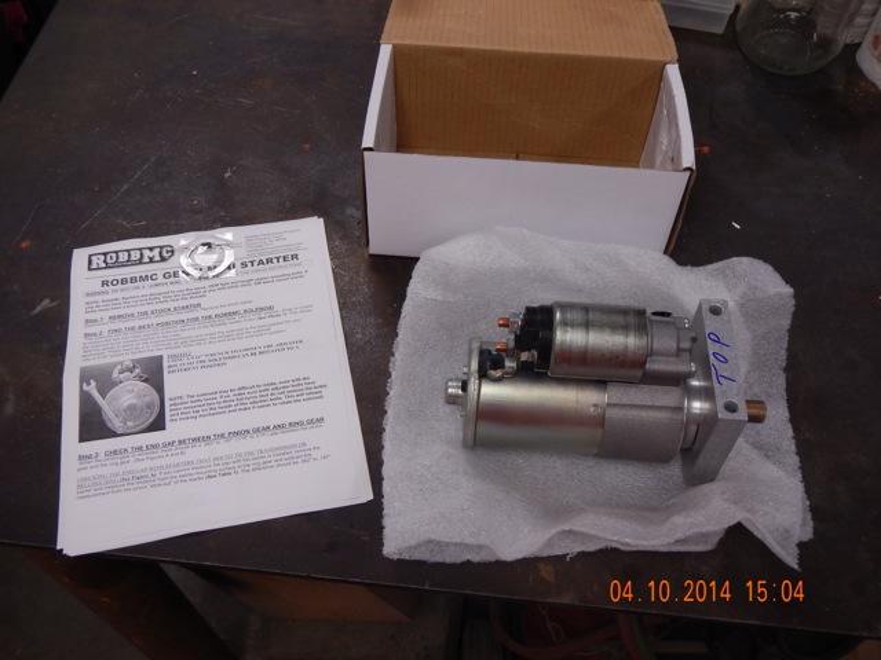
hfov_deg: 55.4
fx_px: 840
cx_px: 440
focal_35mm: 33
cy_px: 330
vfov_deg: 42.9
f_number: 3.9
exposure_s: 1/30
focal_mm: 5.9
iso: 125
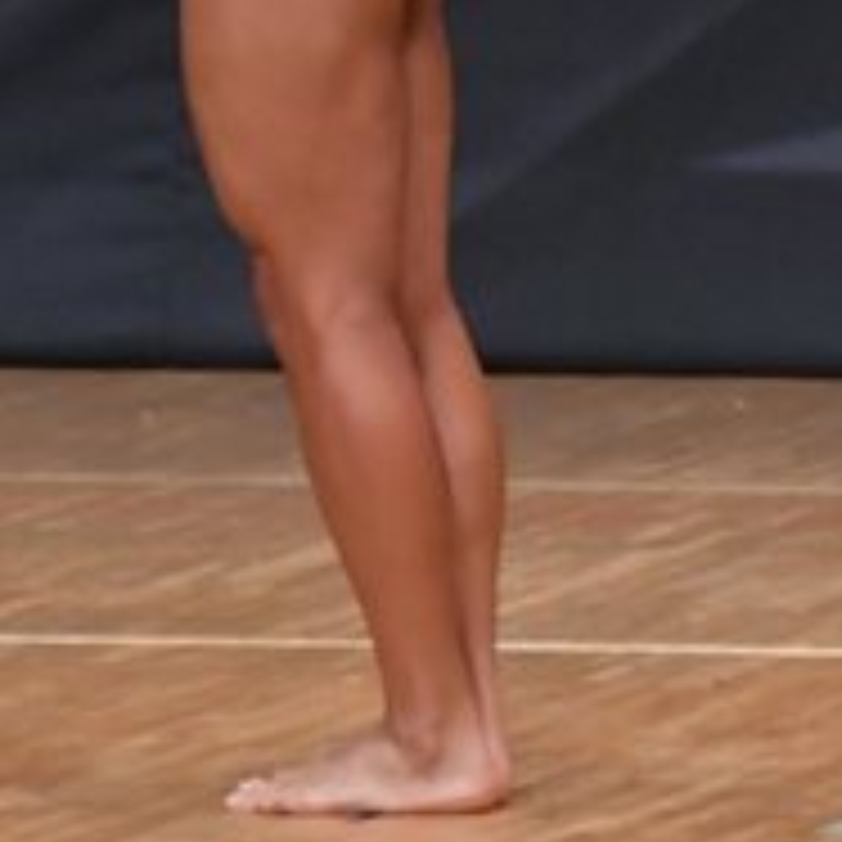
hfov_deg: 1.8
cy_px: -72
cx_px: 1371
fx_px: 26226
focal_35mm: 953
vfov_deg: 1.8
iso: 6400
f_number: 5.6
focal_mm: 180
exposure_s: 1/400
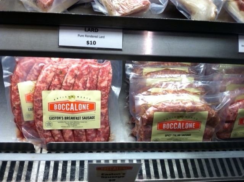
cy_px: 91
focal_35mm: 35
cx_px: 122
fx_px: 246
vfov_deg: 40.6
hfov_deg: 52.7
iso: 80
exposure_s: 1/60
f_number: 2.8
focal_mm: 3.85
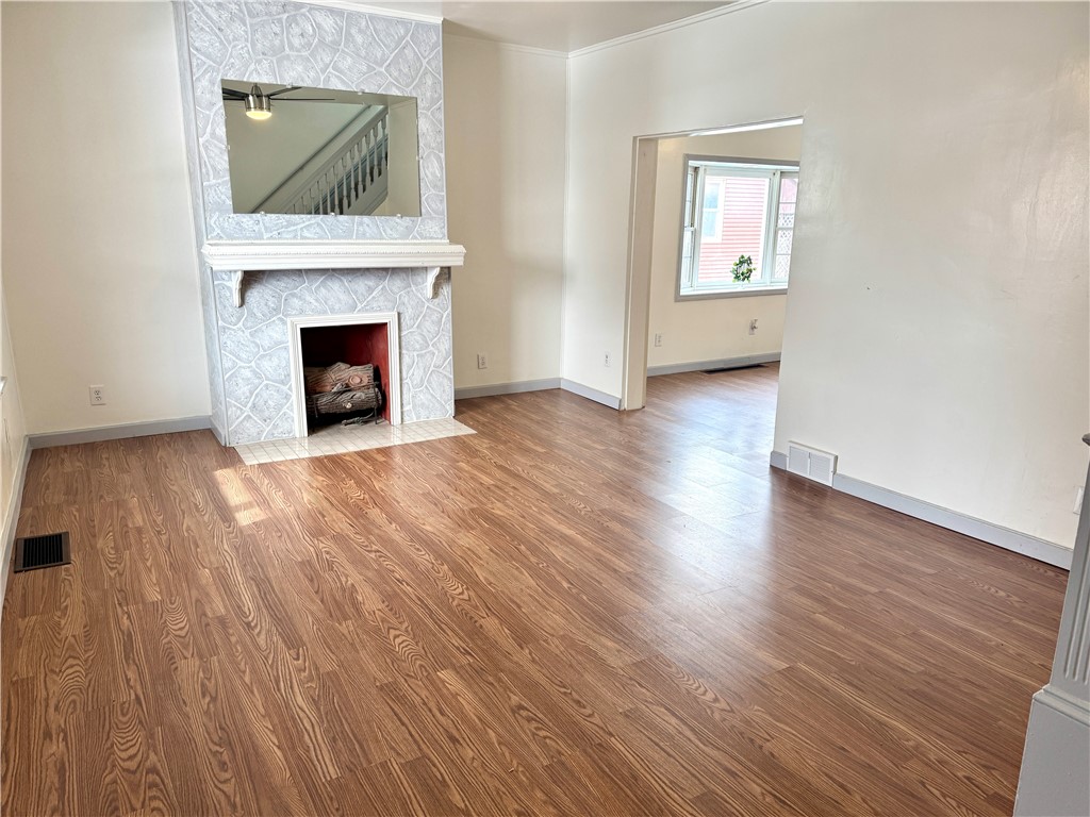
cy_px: 408
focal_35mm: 24
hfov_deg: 71.6
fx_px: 756
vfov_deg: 56.8
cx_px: 545
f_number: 1.78
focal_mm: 6.76
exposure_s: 1/120
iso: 100
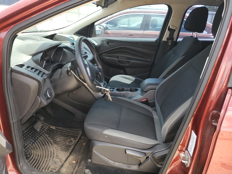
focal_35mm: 26
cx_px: 116
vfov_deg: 53.1
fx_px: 174
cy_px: 87
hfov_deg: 67.3
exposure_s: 1/222
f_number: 1.5
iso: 50
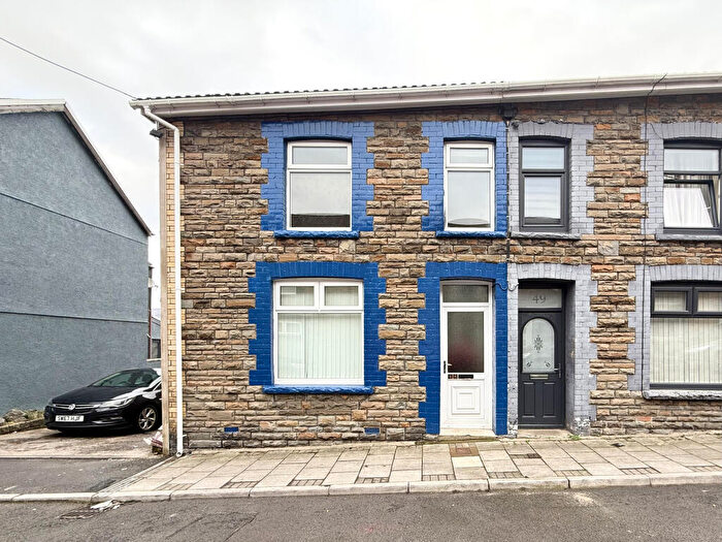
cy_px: 271
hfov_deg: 102.1
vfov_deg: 85.7
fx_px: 292
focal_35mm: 14
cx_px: 361
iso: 50
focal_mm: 2.22
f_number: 2.2
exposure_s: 1/99
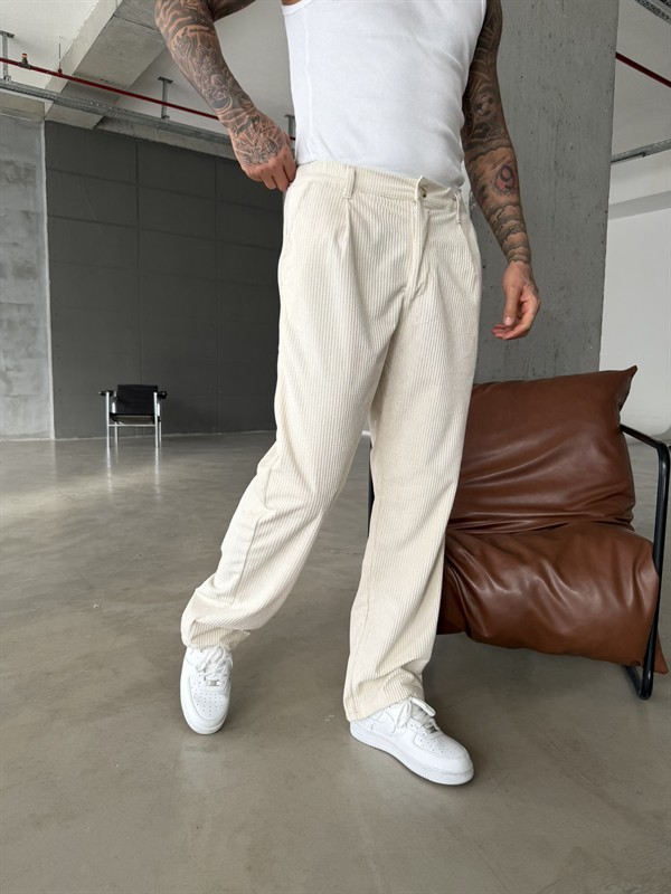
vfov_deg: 71.6
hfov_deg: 56.8
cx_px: 336
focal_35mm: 24
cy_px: 447
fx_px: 620
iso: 64
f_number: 1.78
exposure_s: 1/249
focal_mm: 6.76
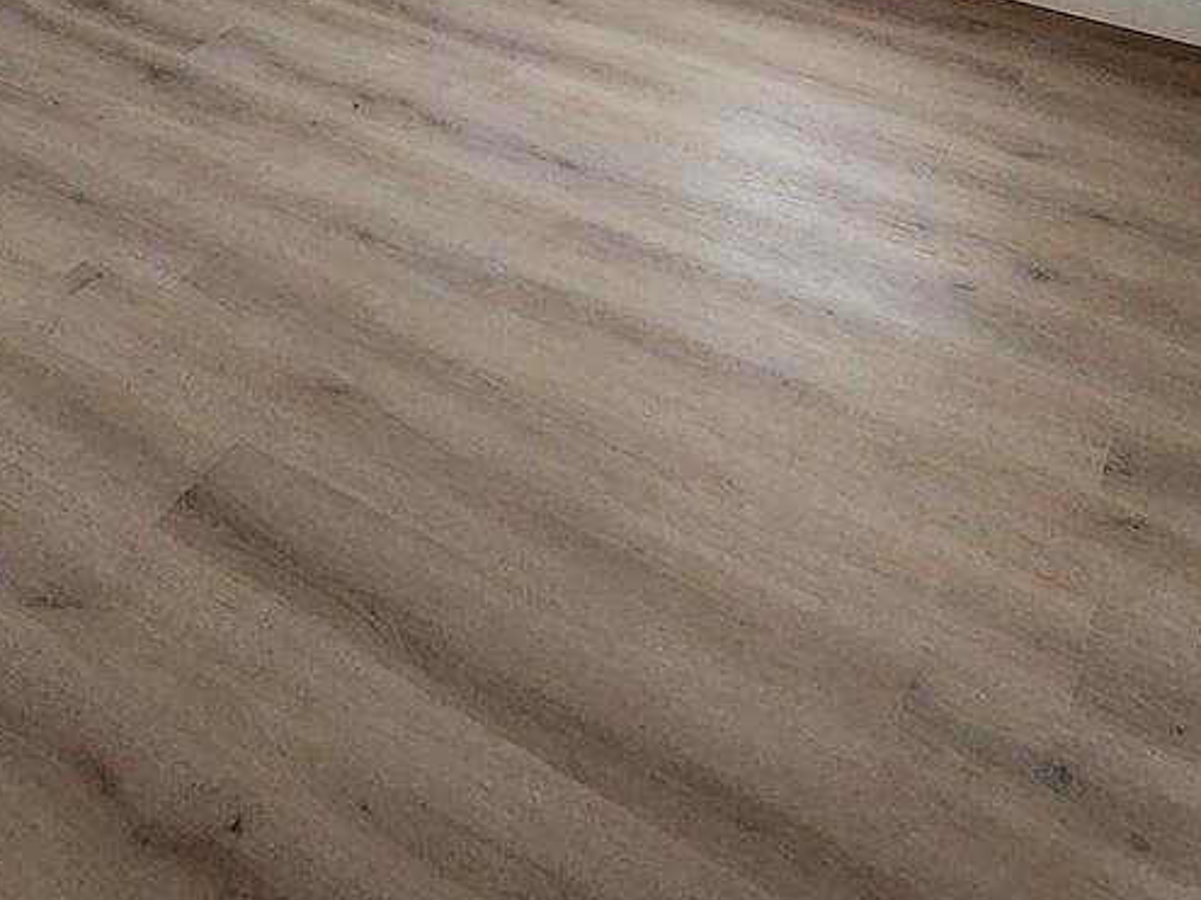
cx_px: 332
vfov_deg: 24.7
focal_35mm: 42
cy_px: -517
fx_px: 1457
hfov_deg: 43.7
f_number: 2.2
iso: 200
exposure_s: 1/60
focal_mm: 2.2
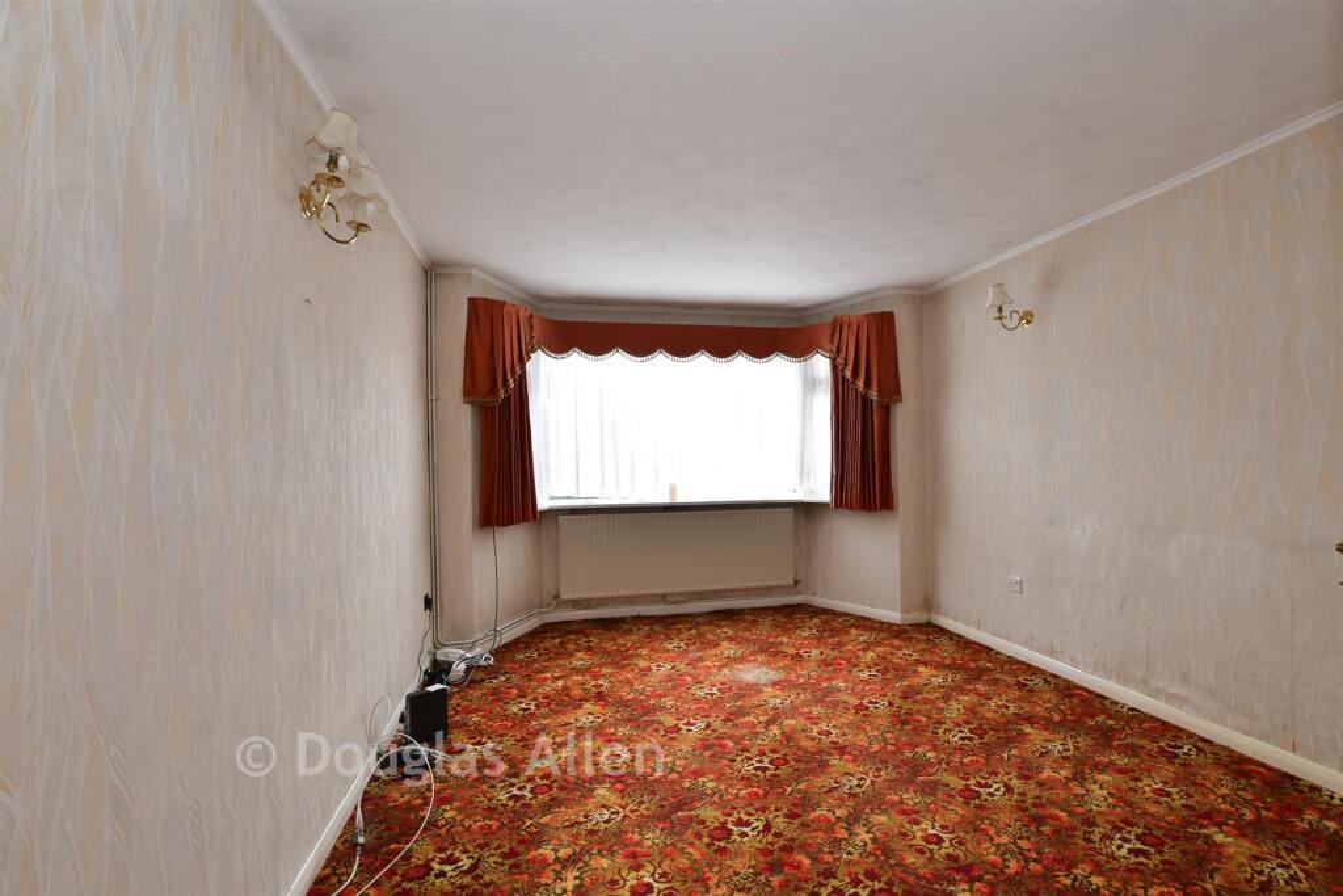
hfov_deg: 100.4
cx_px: 672
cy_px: 448
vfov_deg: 77.3
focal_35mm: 15
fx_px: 560
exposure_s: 1/2
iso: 100
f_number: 8
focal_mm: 10
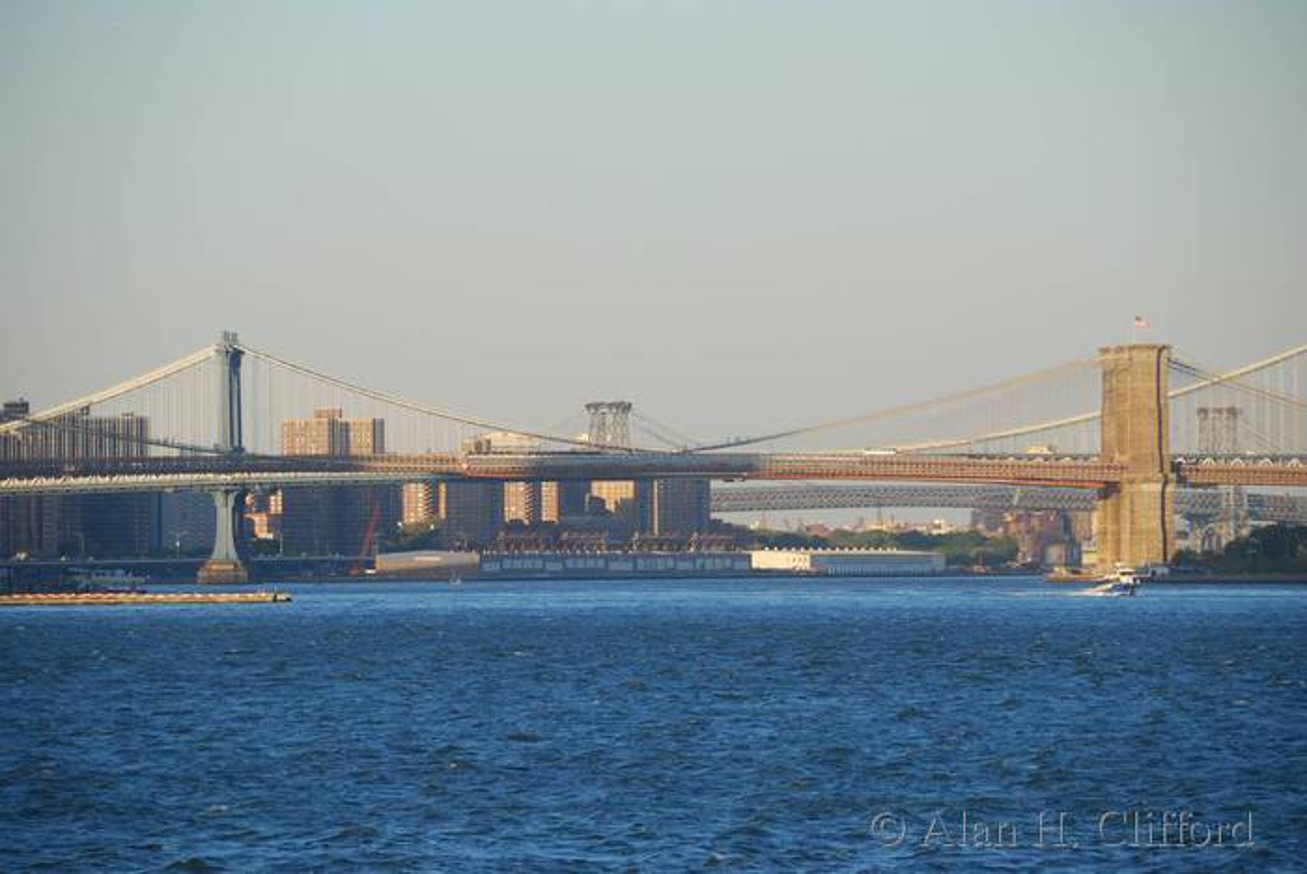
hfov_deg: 9.1
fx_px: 8175
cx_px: 654
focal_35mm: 225
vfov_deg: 6.1
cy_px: 437
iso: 250
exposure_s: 1/500
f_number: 5.6
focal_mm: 150
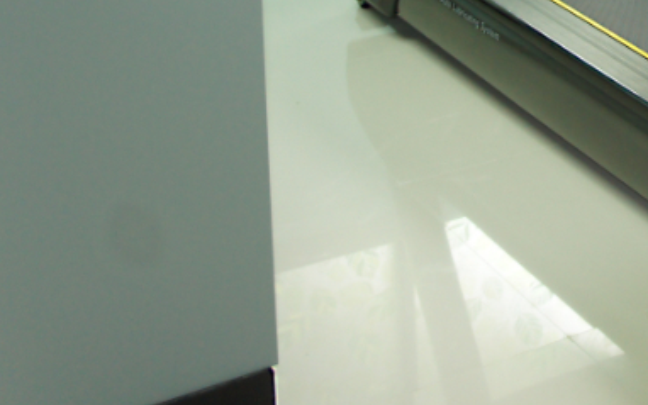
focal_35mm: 80
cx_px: 796
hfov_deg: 23.4
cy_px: -130
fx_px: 1413
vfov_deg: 15.5
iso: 800
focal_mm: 20
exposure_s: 1/60
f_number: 4
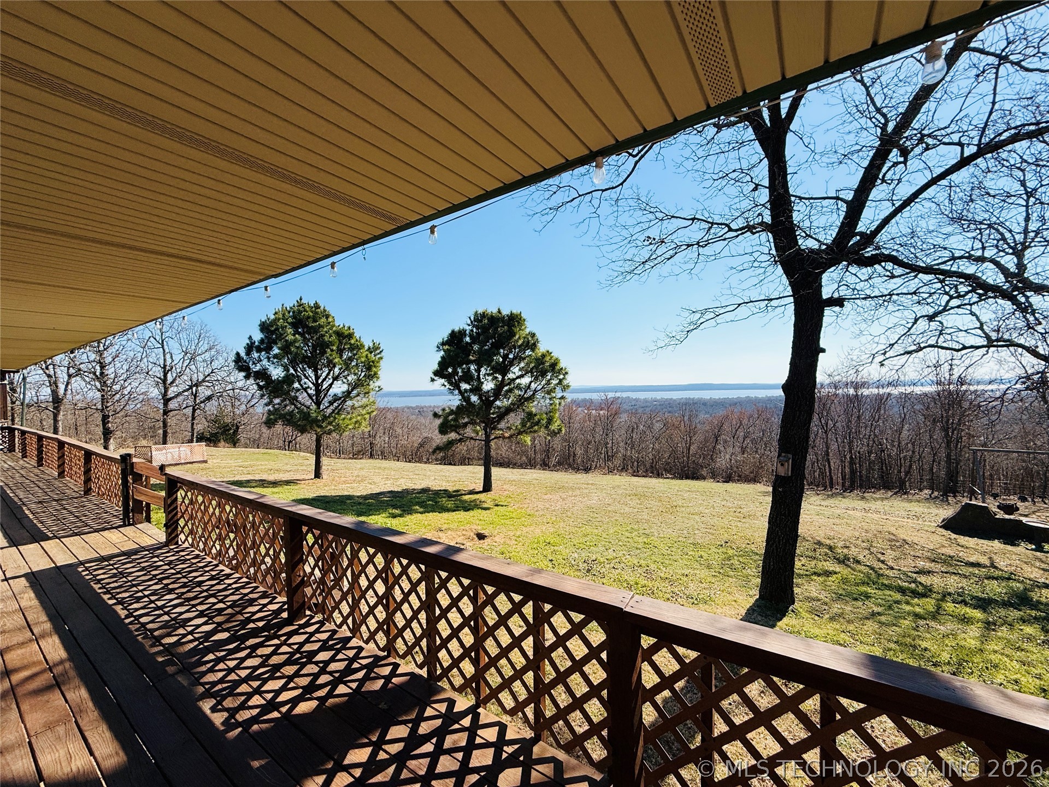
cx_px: 524
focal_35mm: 14
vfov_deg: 85.7
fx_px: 424
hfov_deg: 102.1
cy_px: 394
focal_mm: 2.22
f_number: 2.2
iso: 50
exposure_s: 1/2841
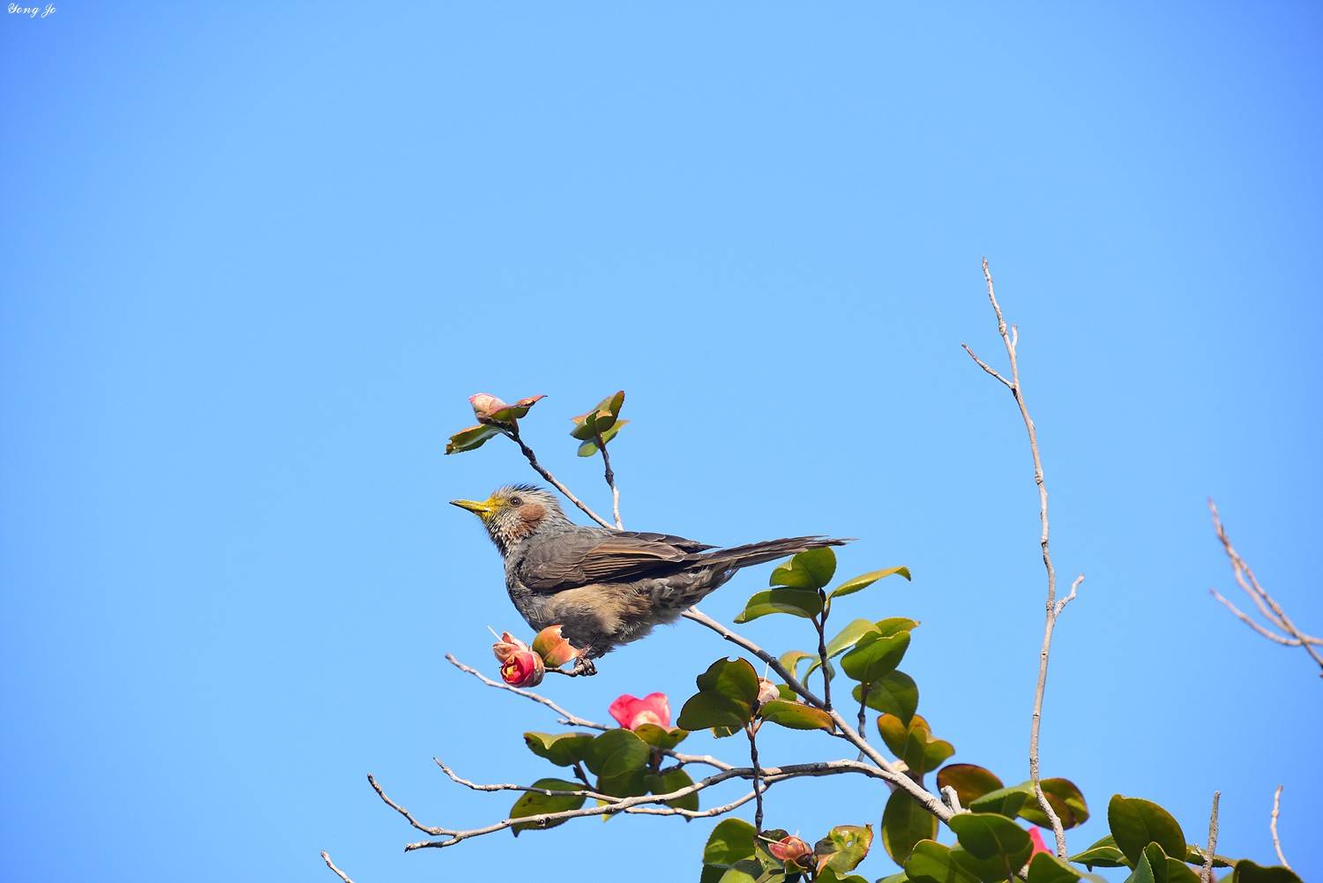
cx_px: 662
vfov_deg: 4.3
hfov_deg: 6.4
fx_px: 11763
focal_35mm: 320
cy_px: 442
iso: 1000
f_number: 10
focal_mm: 320
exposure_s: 1/800
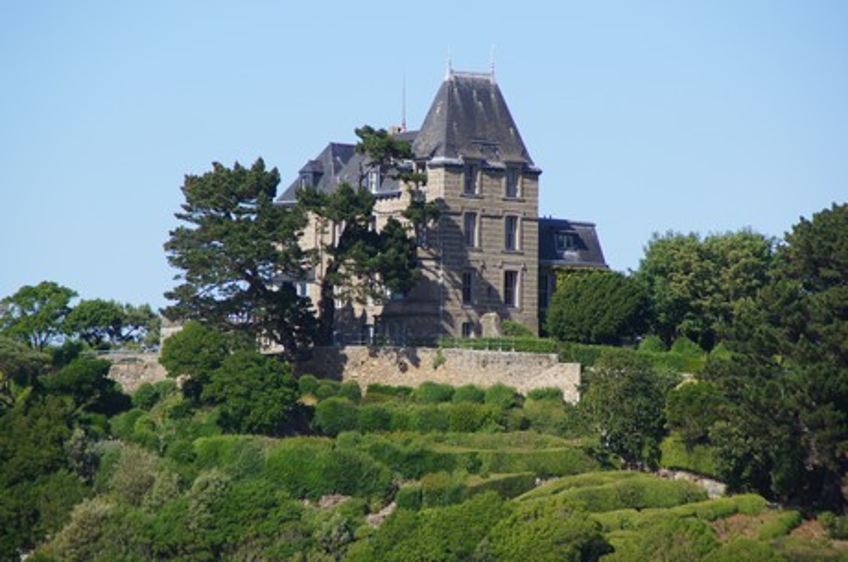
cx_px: 424
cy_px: 281
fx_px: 7054
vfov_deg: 4.6
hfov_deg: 6.9
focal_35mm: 300
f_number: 7.1
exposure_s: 1/320
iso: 100
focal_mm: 200
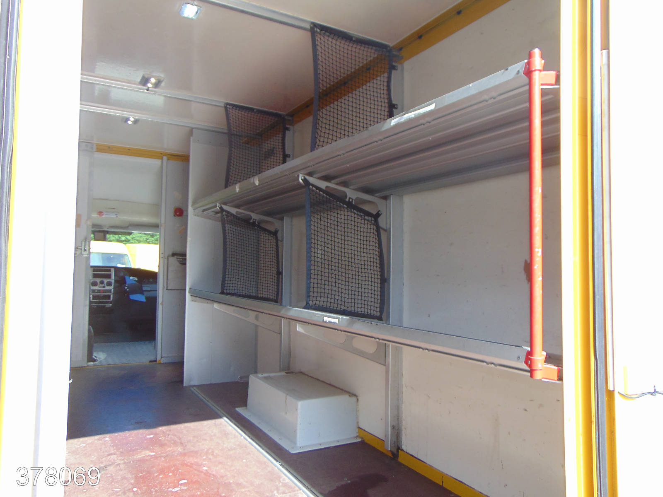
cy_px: 248
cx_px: 332
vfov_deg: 54.9
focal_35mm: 25
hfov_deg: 69.4
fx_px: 479
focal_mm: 4.5
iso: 80
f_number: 3
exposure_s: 1/160
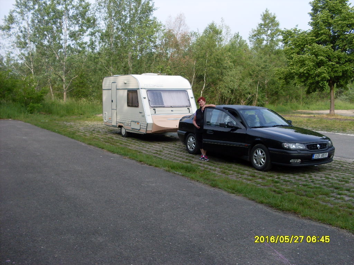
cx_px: 177
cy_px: 132
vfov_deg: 37.7
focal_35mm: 38
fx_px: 389
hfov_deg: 49.0
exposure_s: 1/350
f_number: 2.8
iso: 80
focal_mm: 6.3
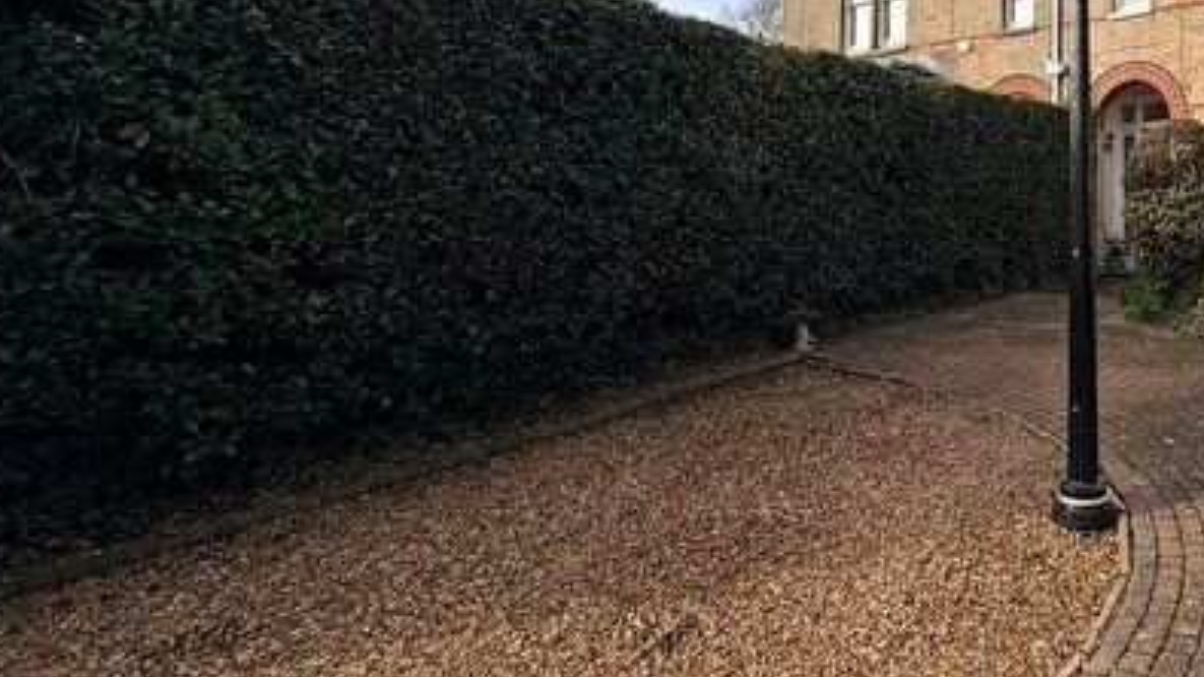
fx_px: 862
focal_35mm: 27
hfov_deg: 61.8
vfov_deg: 41.5
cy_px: 163
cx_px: 1021
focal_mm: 2.22
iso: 32
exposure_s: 1/770
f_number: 2.2
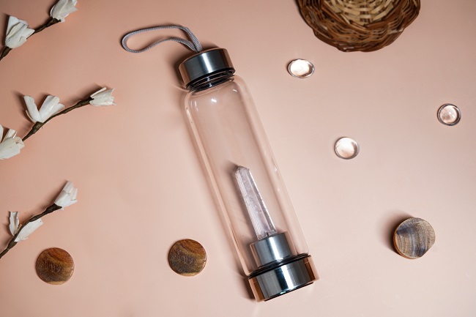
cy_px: 158
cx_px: 238
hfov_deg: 22.6
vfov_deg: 15.2
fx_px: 1190
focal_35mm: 90
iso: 500
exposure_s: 1/13
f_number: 5.6
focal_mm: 90
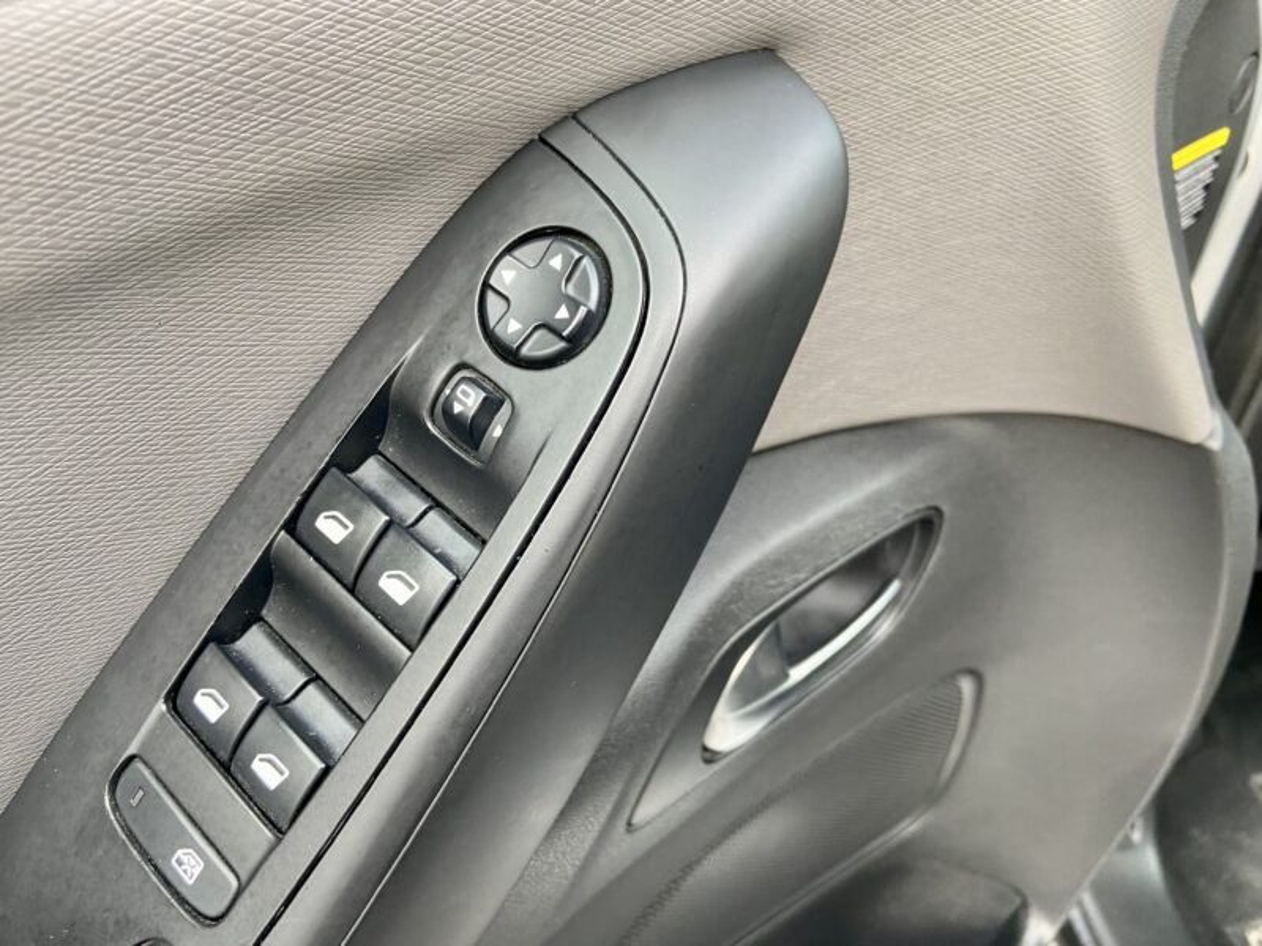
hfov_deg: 67.3
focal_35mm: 26
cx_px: 631
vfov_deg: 53.1
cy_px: 473
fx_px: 948
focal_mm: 4.25
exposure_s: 1/60
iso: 160
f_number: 1.8
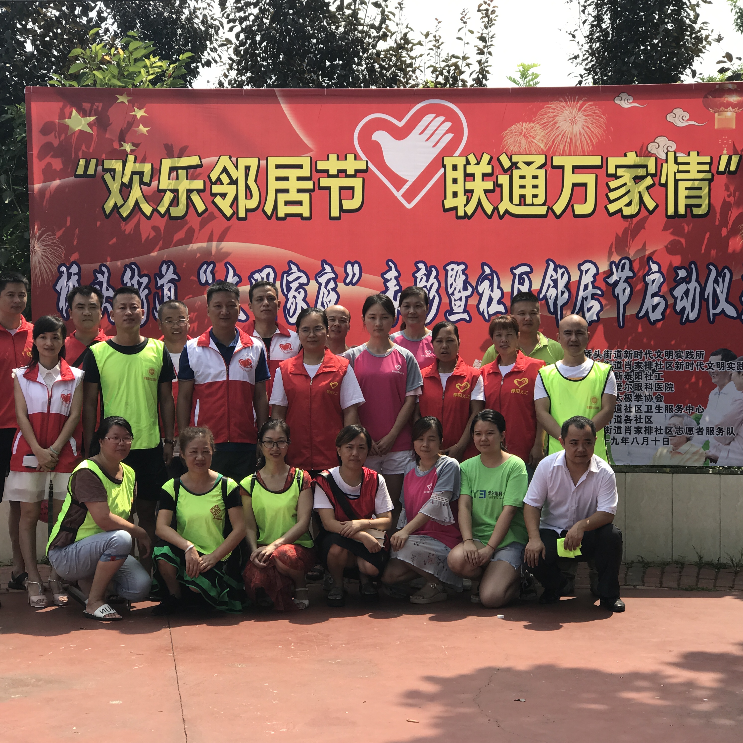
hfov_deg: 25.4
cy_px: 372
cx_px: 362
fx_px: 1651
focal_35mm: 68
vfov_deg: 25.4
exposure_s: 1/529
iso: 20
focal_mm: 6.6
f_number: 2.8
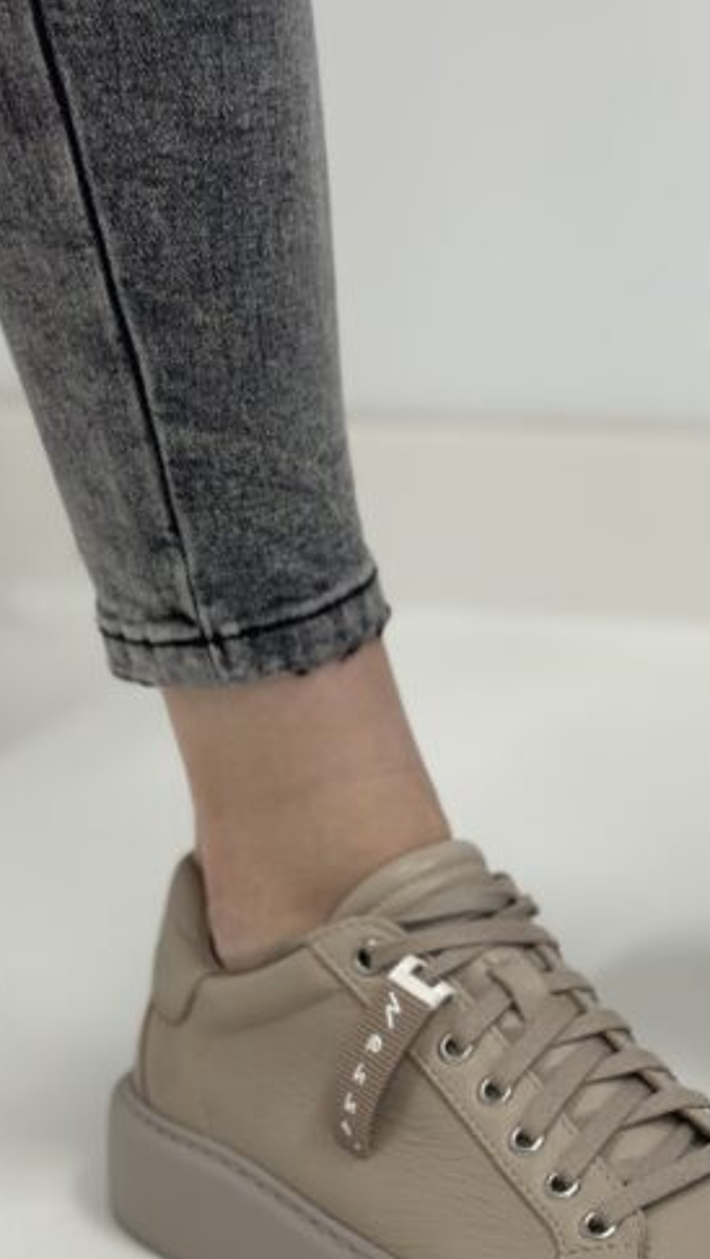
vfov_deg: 24.7
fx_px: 2873
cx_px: 720
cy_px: 782
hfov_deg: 13.9
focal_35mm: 86
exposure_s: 1/100
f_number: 1.78
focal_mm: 6.86
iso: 125
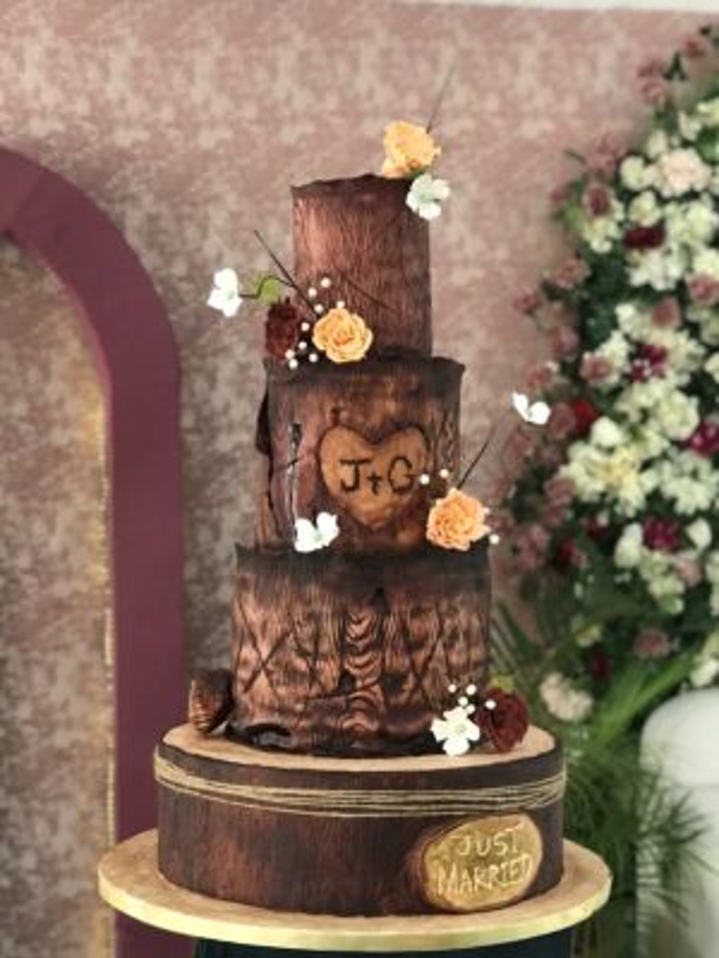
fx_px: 1579
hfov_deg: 25.7
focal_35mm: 57
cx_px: 360
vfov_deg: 33.8
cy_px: 479
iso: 200
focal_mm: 6.6
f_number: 2.8
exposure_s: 1/54
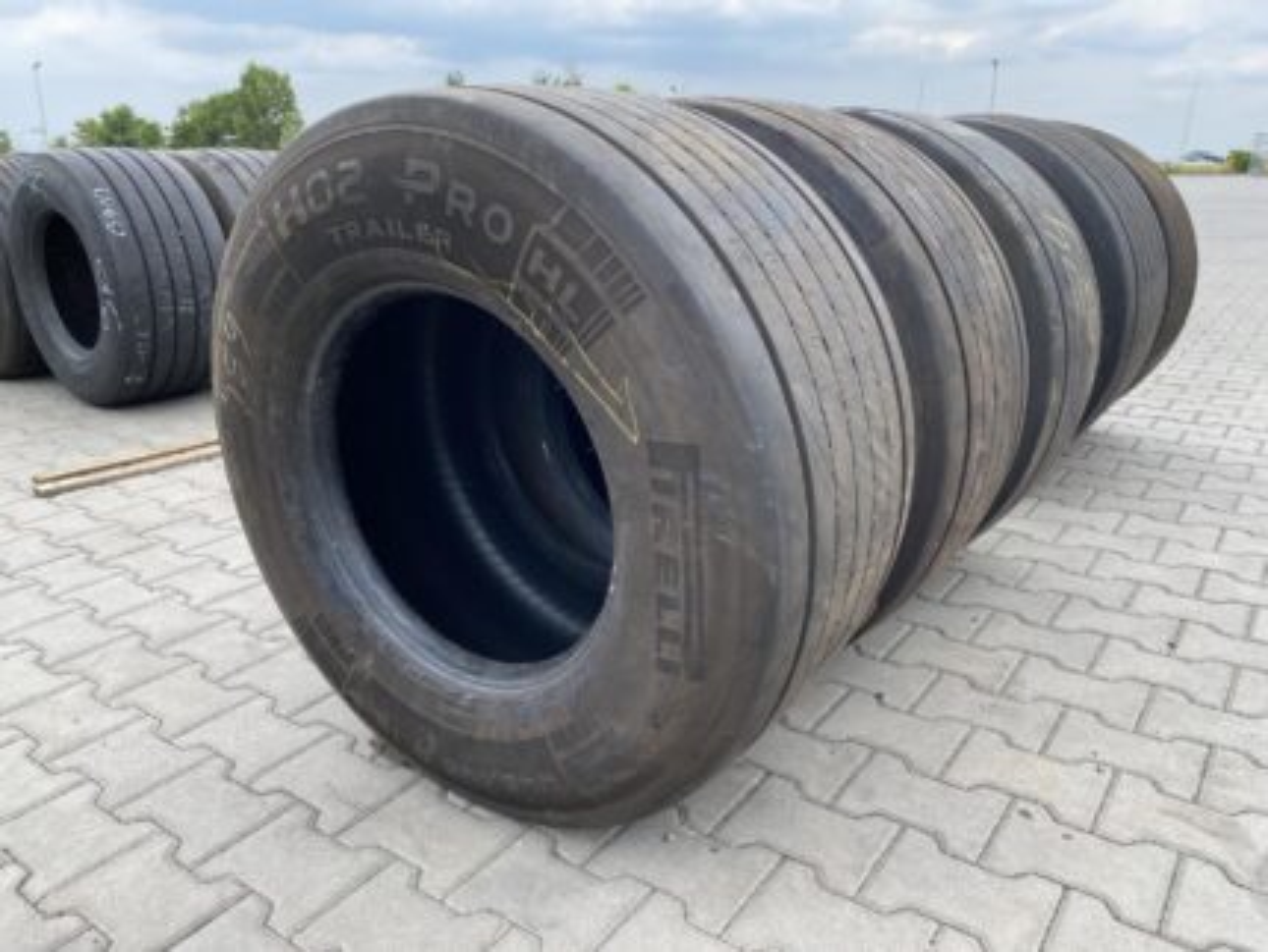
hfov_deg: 67.3
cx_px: 634
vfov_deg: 53.1
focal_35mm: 26
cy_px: 476
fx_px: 953
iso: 32
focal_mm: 4.25
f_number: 1.8
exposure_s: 1/502
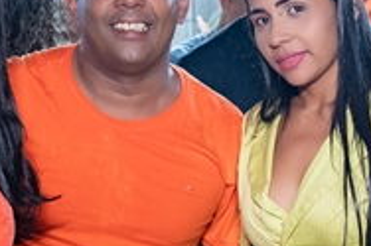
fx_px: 1462
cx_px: 271
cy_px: 252
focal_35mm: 142
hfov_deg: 14.4
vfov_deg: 9.6
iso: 2500
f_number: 2.8
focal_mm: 24
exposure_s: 1/250
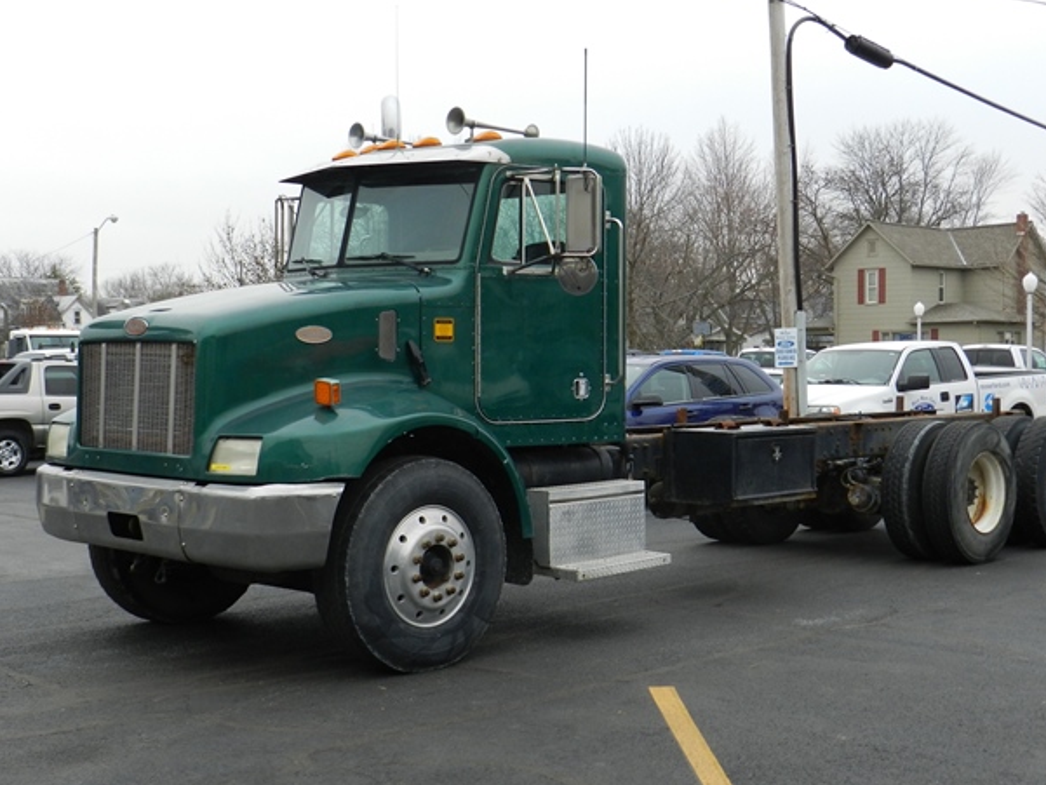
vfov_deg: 29.7
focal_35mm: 49
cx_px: 553
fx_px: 1481
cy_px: 404
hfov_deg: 38.9
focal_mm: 8.1
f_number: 4.2
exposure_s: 1/30
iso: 180
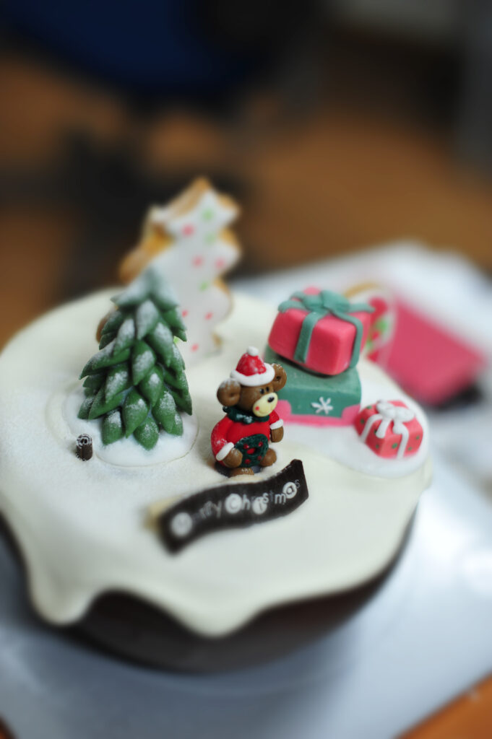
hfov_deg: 26.9
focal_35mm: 50
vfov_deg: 39.6
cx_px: 246
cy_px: 370
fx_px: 1027
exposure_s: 1/125
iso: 320
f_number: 2.5
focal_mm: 50
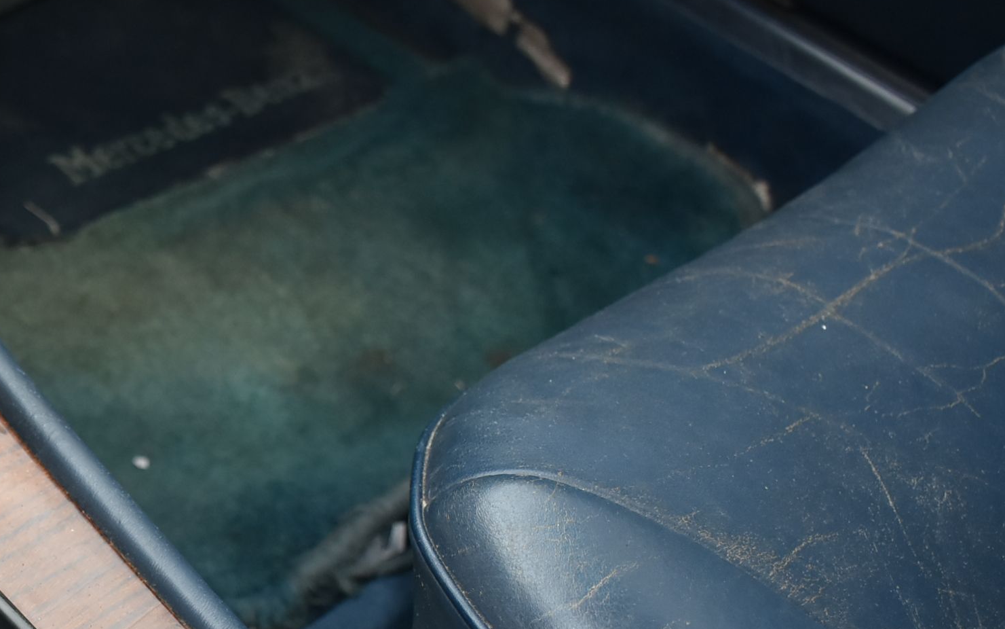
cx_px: 29
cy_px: 474
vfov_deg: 19.0
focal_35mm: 68
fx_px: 1863
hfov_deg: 28.5
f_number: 3.5
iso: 800
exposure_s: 1/60
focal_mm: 22
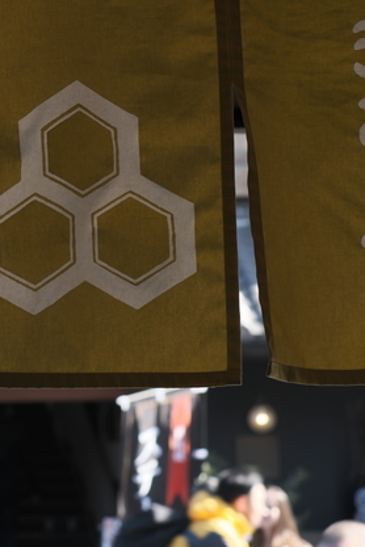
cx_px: -79
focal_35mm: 130
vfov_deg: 15.7
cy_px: 189
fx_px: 1977
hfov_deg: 10.4
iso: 160
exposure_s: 1/220
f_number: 4
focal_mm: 35
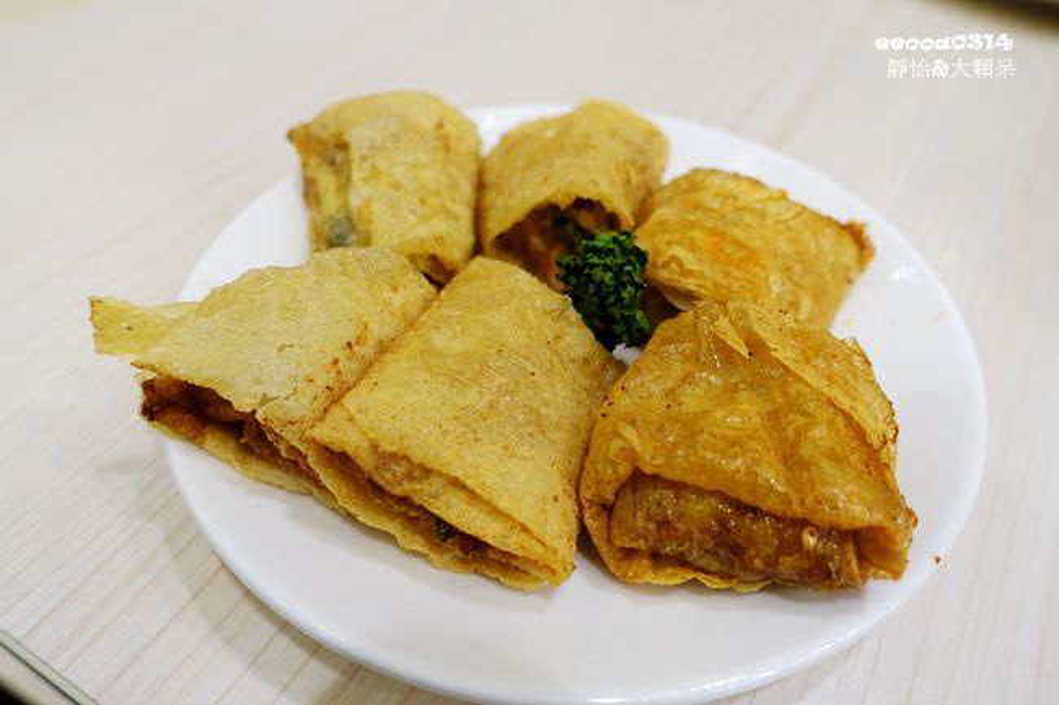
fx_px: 765
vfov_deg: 49.5
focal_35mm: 26
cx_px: 530
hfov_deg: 69.4
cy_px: 352
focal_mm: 9.4
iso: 125
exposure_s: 1/30
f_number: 2.8
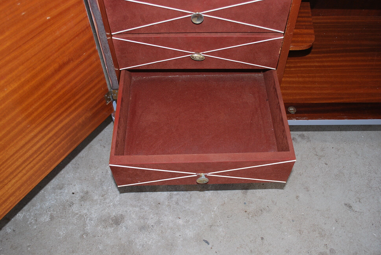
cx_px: 190
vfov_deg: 40.1
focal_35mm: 33
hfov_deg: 57.2
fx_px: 350
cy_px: 128
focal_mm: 22
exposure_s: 1/60
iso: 200
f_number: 4
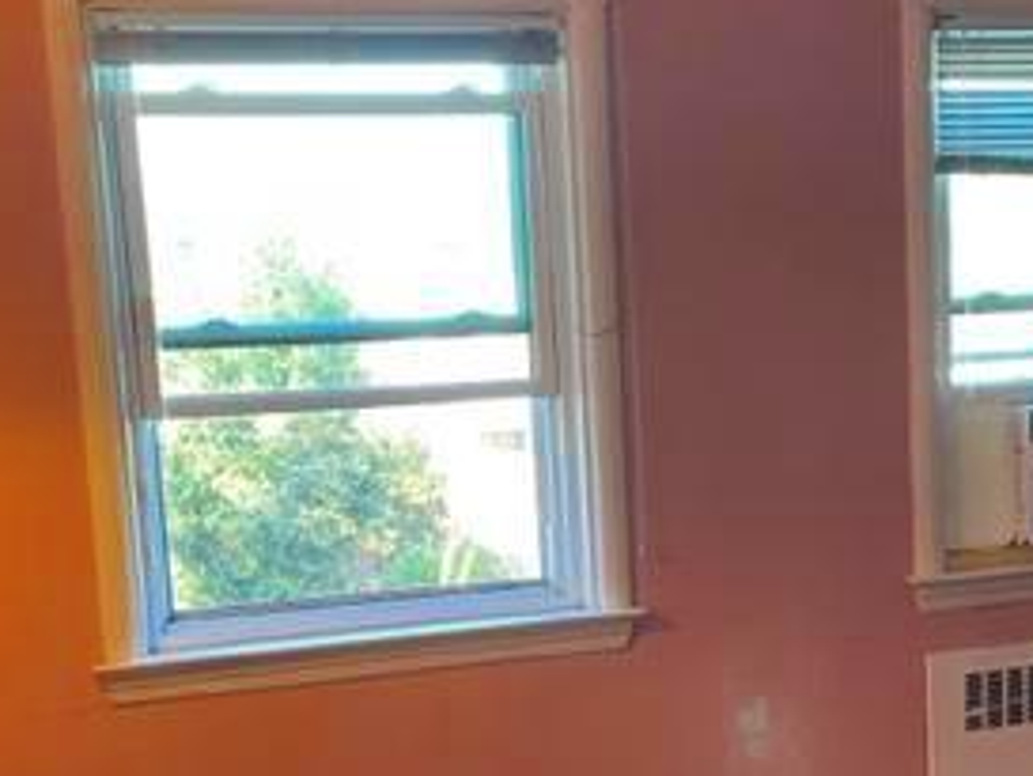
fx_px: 1821
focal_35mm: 61
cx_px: 662
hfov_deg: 31.5
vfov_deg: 23.6
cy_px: 636
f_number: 1.6
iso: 160
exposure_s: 1/60
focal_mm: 4.2
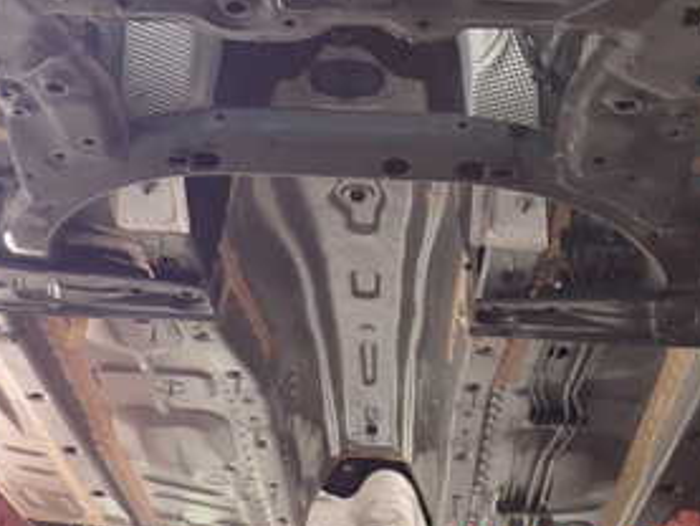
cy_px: 18
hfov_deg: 29.7
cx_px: 281
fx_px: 1315
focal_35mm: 65
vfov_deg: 21.9
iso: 200
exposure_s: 1/50
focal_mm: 5.4
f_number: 2.3
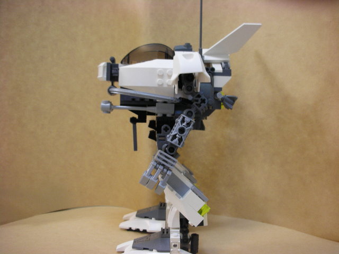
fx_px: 343
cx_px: 170
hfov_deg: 52.6
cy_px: 127
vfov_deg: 40.7
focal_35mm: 35
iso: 152
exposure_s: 1/5.4
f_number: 3
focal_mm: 5.8
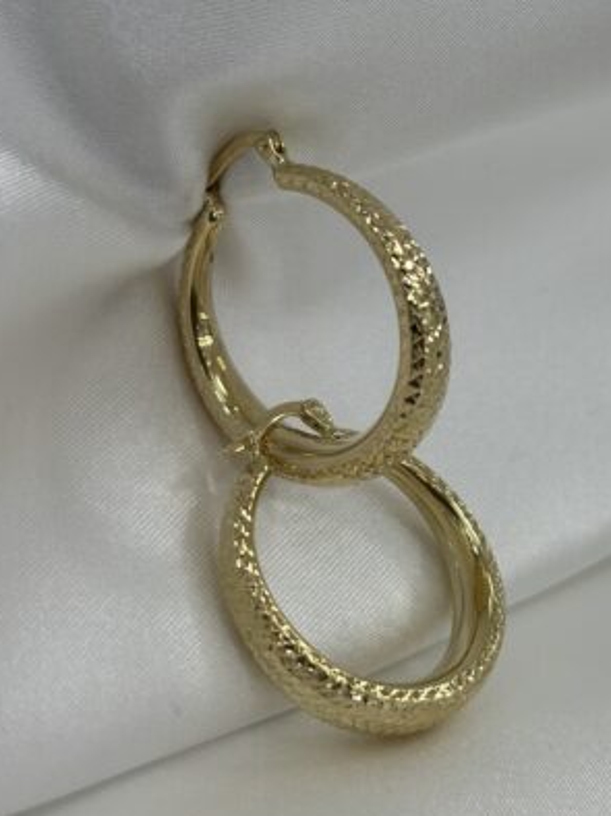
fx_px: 1531
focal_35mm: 65
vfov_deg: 29.8
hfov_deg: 22.6
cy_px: 467
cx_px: 333
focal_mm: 6.86
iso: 80
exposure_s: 1/836
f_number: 1.78
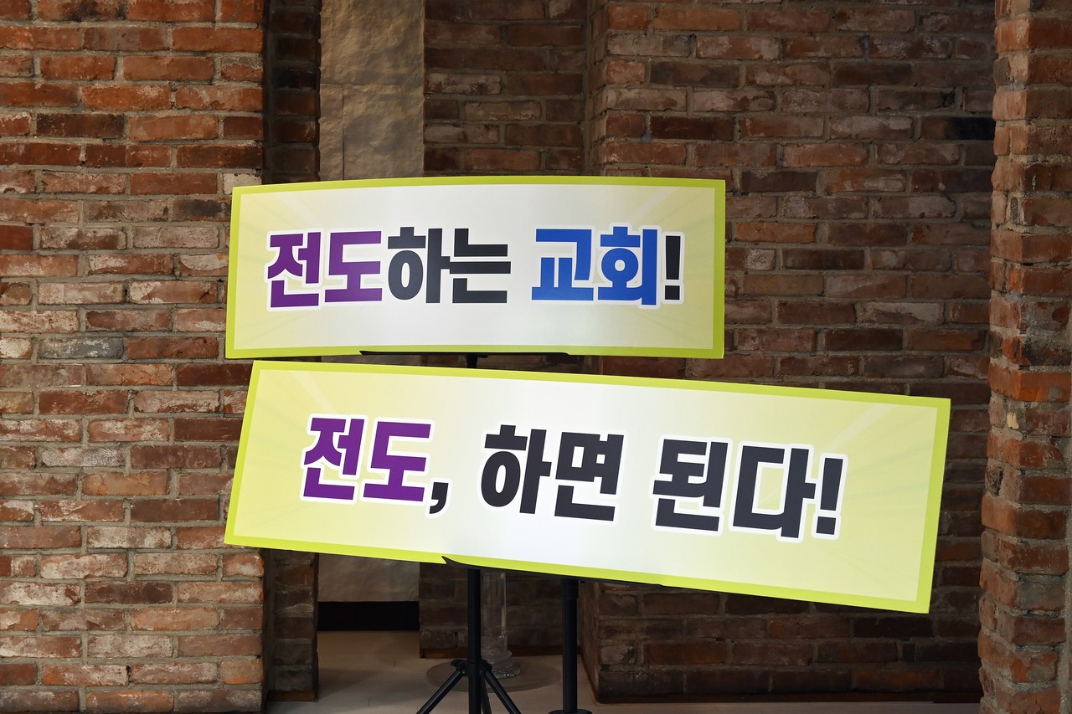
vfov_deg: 20.2
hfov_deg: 29.9
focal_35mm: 68
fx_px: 2010
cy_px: 357
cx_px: 536
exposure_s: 1/125
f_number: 6
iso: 560
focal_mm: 45
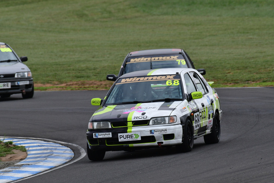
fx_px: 5710
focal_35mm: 750
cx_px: 137
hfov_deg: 2.7
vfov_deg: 1.8
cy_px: 92
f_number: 10
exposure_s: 1/640
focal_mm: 500
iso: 500
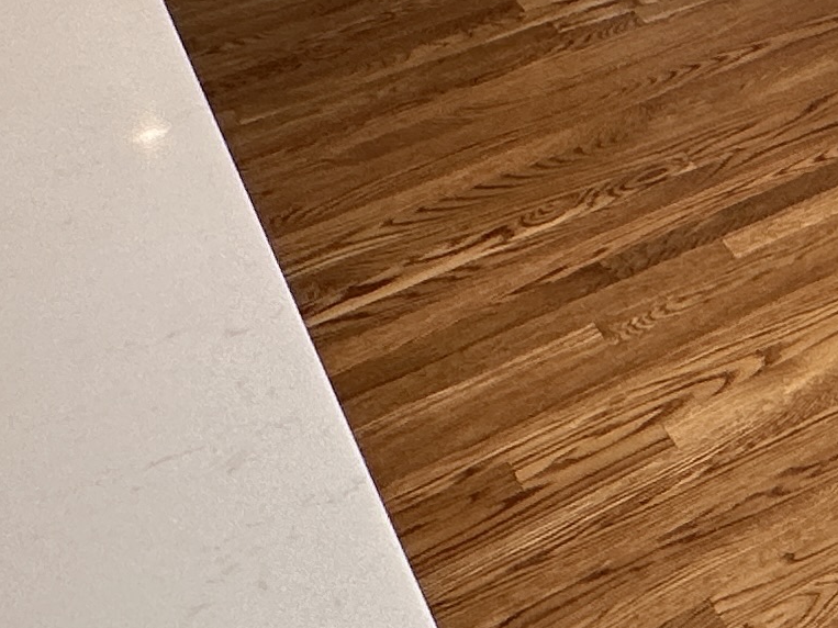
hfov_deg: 18.4
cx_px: 1632
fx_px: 1791
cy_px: -436
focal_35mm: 74
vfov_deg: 17.0
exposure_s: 1/120
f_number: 2.2
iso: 50
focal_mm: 2.22
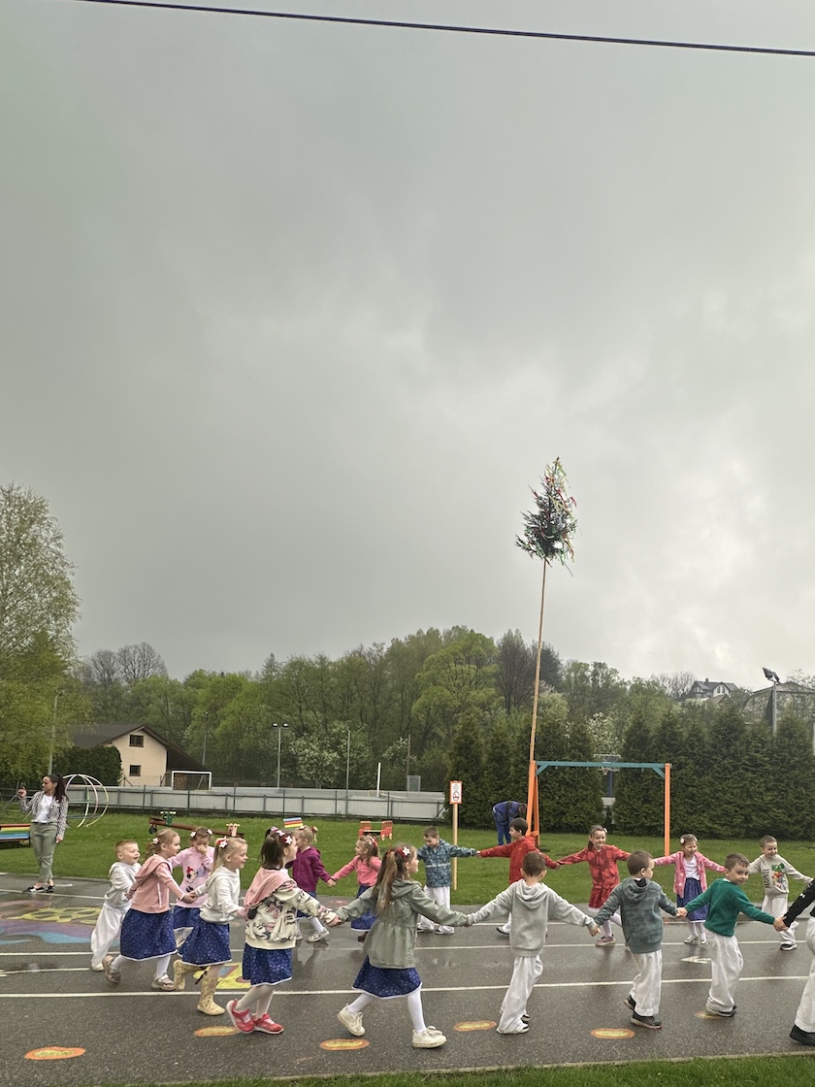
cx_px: 543
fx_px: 628
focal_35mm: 20
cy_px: 757
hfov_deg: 64.3
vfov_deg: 78.0
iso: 40
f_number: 2.2
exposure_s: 1/363
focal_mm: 2.22
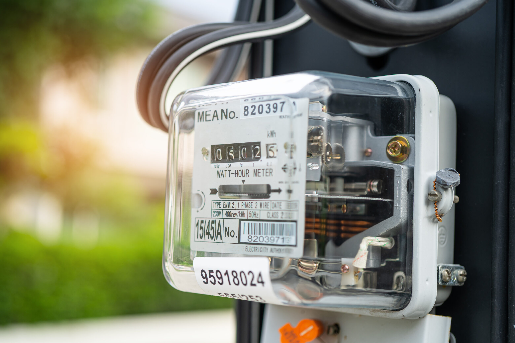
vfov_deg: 27.0
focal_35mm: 50
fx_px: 715
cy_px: 172
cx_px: 258
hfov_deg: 39.6
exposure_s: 1/320
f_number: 2.8
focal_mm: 50
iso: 125
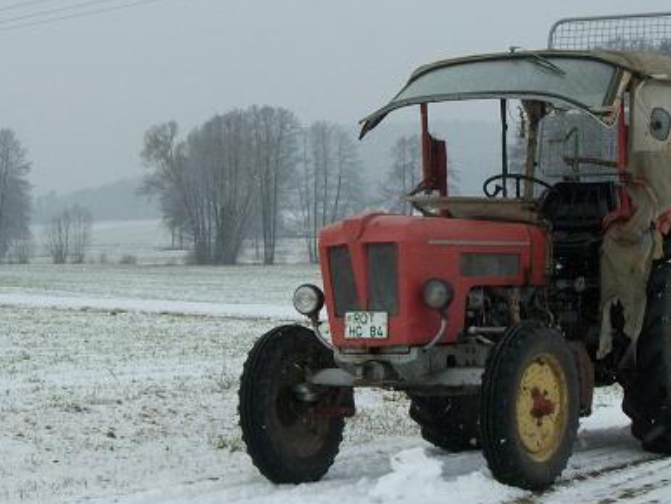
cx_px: 435
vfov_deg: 12.8
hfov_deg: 16.9
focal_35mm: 116
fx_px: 2250
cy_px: 243
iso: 80
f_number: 6.7
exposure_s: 1/294
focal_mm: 11.6
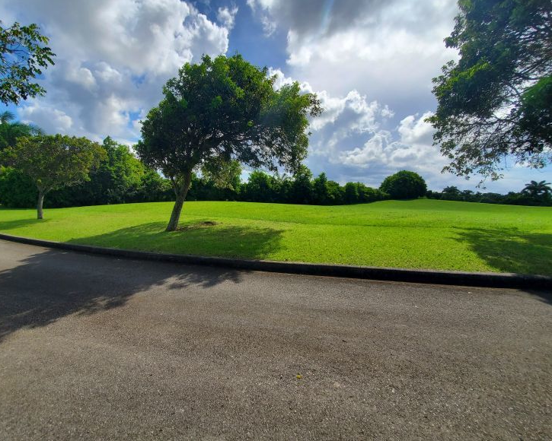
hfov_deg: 100.6
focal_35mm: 14
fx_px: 229
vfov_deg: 88.0
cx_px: 260
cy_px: 214
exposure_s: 1/2157
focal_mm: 1.8
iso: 50
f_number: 2.2
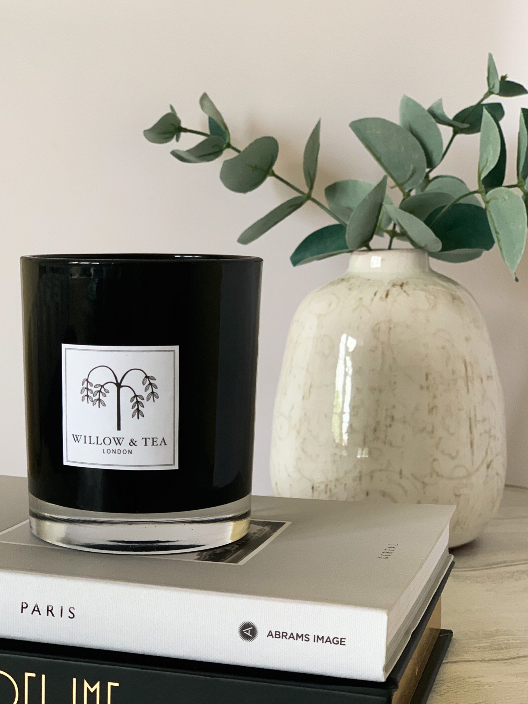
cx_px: 221
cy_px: 423
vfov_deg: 30.6
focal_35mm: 63
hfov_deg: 23.3
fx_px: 1281
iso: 100
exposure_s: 1/120
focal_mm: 6
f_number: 2.4
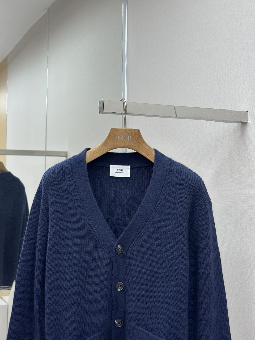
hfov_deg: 30.3
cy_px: 170
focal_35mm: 48
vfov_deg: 39.7
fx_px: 471
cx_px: 128
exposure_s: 1/238
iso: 80
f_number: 1.78
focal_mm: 6.86
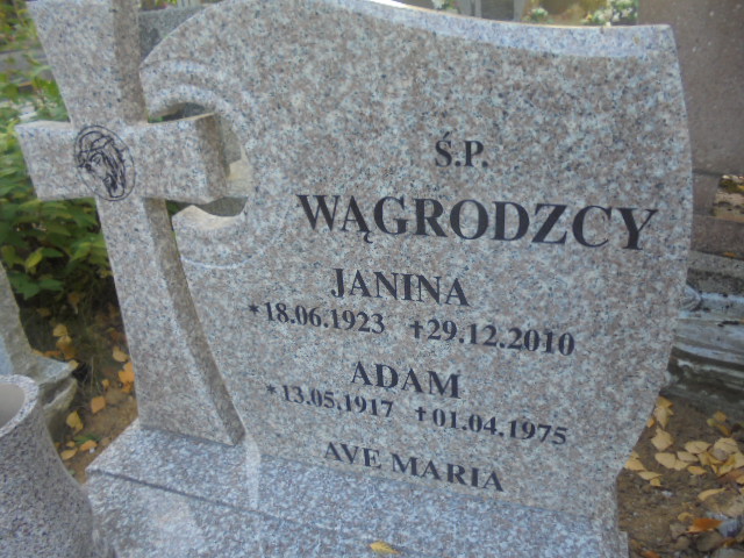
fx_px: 559
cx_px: 372
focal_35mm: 26
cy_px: 279
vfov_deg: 53.1
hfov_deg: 67.3
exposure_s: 1/60
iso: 100
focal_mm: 4.6
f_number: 3.5
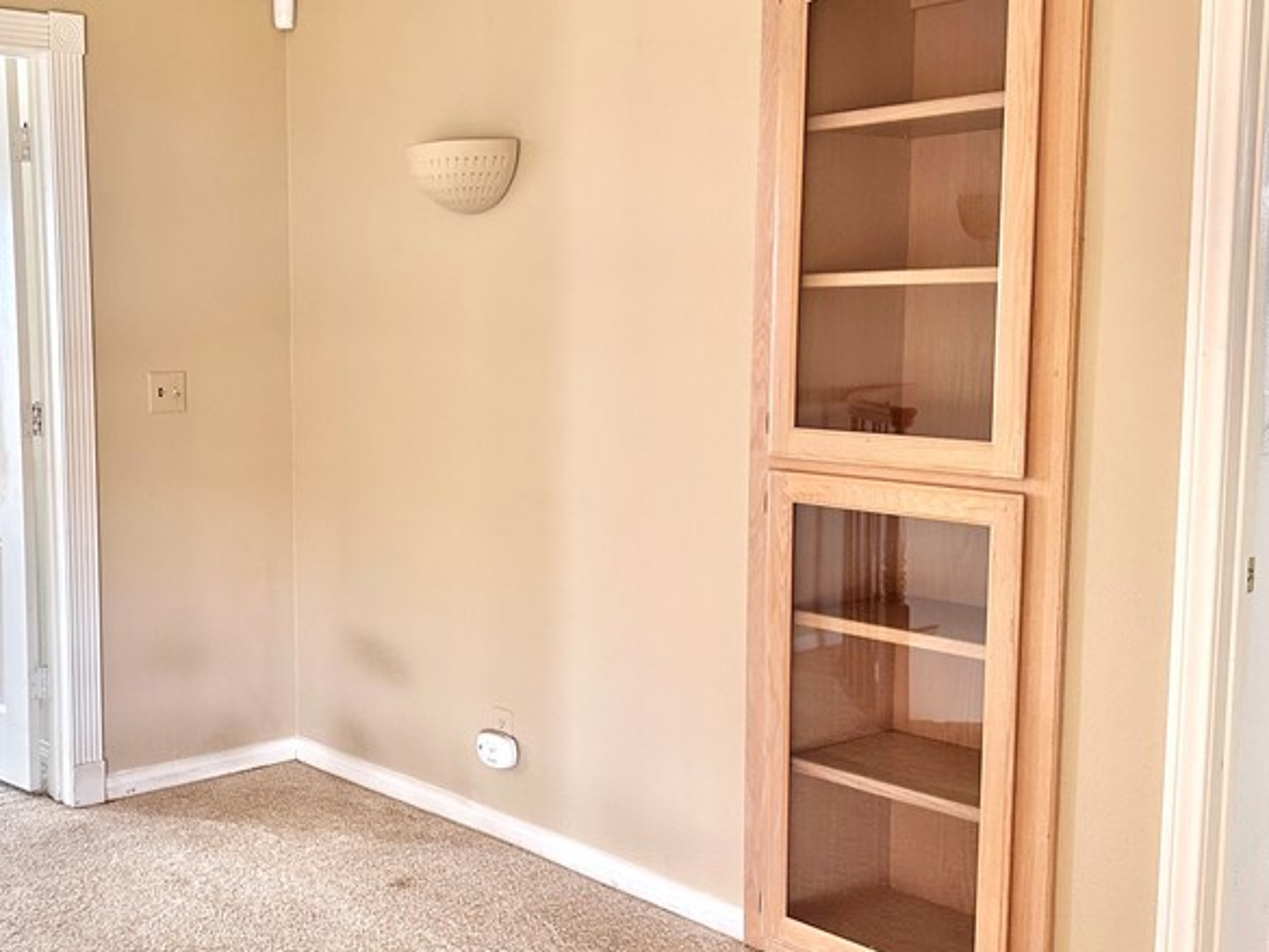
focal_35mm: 42
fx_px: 1540
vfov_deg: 34.4
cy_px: 486
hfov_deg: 43.8
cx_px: 377
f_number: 1.78
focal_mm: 6.86
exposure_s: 1/60
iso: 125
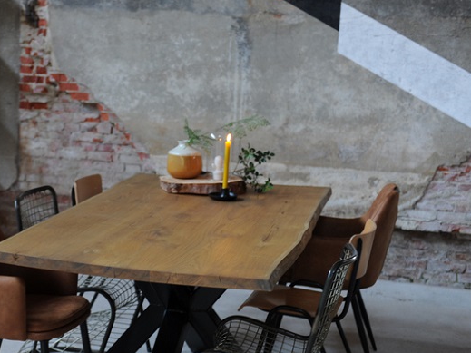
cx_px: 110
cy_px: 222
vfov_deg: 19.9
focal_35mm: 74
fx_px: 1007
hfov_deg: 26.0
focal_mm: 40
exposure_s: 1/30
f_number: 2.8
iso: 400
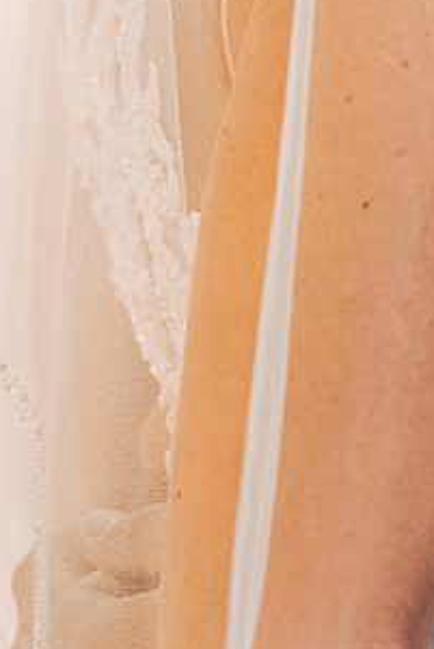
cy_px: -291
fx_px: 8435
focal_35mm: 467
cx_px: 732
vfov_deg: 4.4
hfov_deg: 2.9
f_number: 2.8
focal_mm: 100
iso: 320
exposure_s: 1/1600
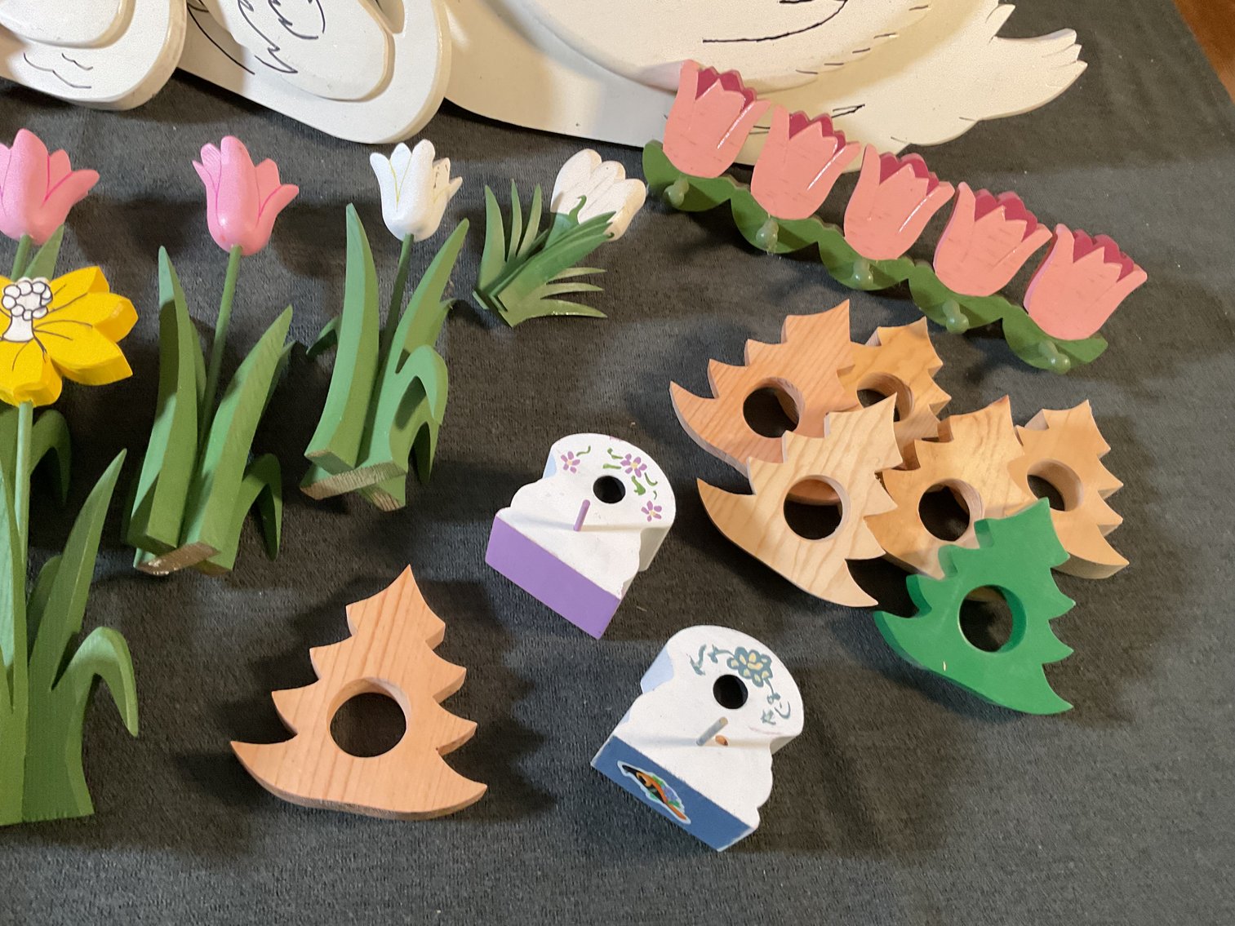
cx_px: 618
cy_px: 463
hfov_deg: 61.7
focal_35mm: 29
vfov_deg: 48.2
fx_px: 1035
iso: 125
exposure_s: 1/60
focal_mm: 3
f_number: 1.8
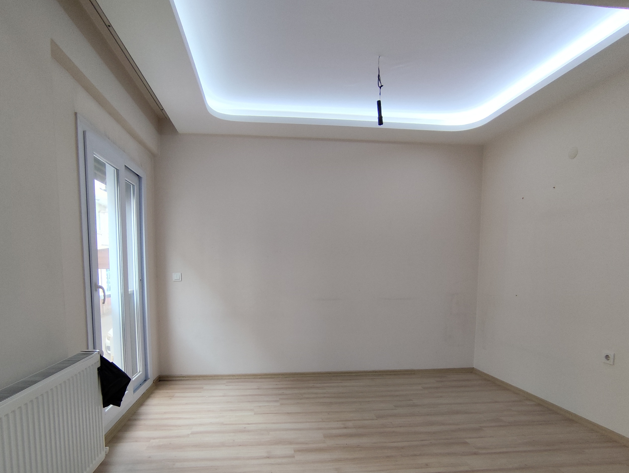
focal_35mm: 21
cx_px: 296
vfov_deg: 62.5
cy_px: 299
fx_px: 382
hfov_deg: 78.9
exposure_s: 1/50
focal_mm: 1.65
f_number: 2.2
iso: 80
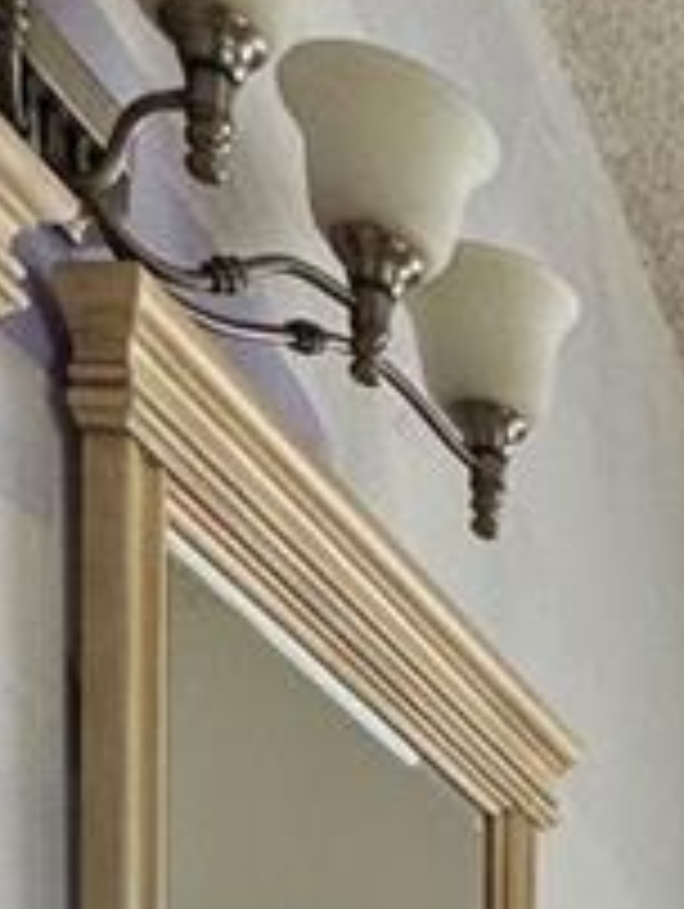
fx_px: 2182
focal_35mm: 83
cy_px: 1701
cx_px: 1444
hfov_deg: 14.3
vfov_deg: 18.0
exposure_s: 1/99
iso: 64
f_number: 2.2
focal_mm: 2.22
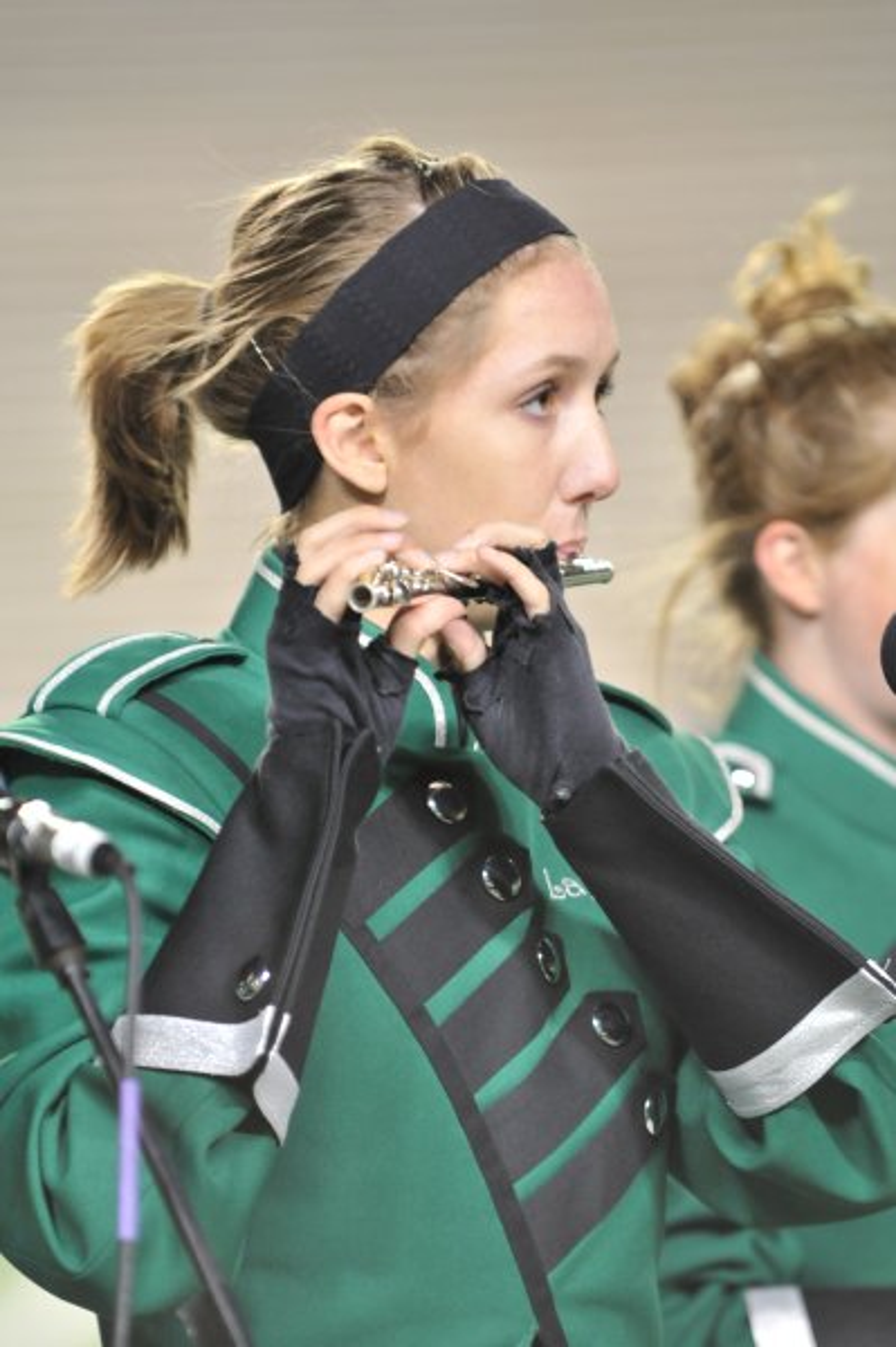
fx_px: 11219
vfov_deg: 6.9
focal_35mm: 300
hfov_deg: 4.6
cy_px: 674
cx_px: 448
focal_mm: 200
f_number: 2.8
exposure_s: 1/80
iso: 800
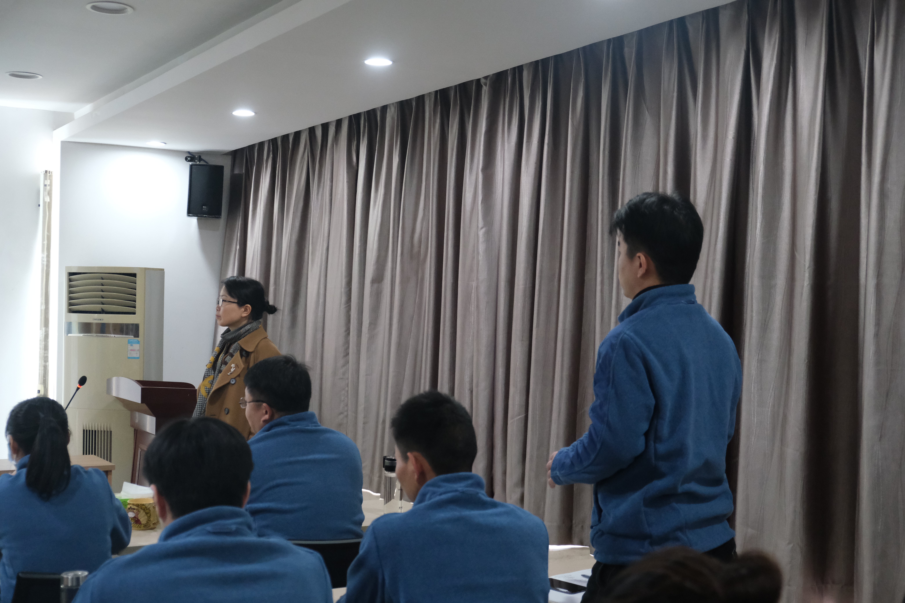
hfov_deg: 41.9
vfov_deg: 28.6
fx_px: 1181
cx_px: 452
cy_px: 302
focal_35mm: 47
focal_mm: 31.5
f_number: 3.6
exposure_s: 1/200
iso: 4000
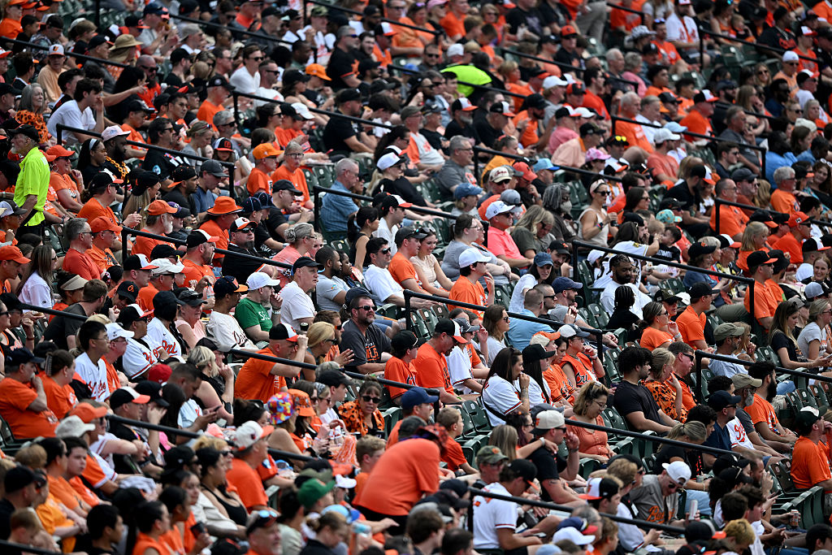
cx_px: 416
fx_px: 9245
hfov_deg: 5.2
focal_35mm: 400
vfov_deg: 3.4
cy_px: 278
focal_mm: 400
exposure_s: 1/2500
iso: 400
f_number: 2.8
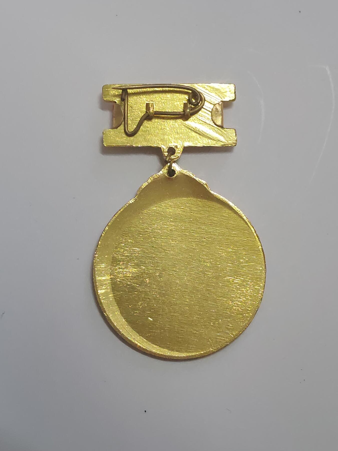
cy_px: 226
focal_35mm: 68
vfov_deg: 28.6
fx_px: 885
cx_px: 169
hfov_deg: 21.6
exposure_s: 1/50
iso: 640
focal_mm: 5.52
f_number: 1.95
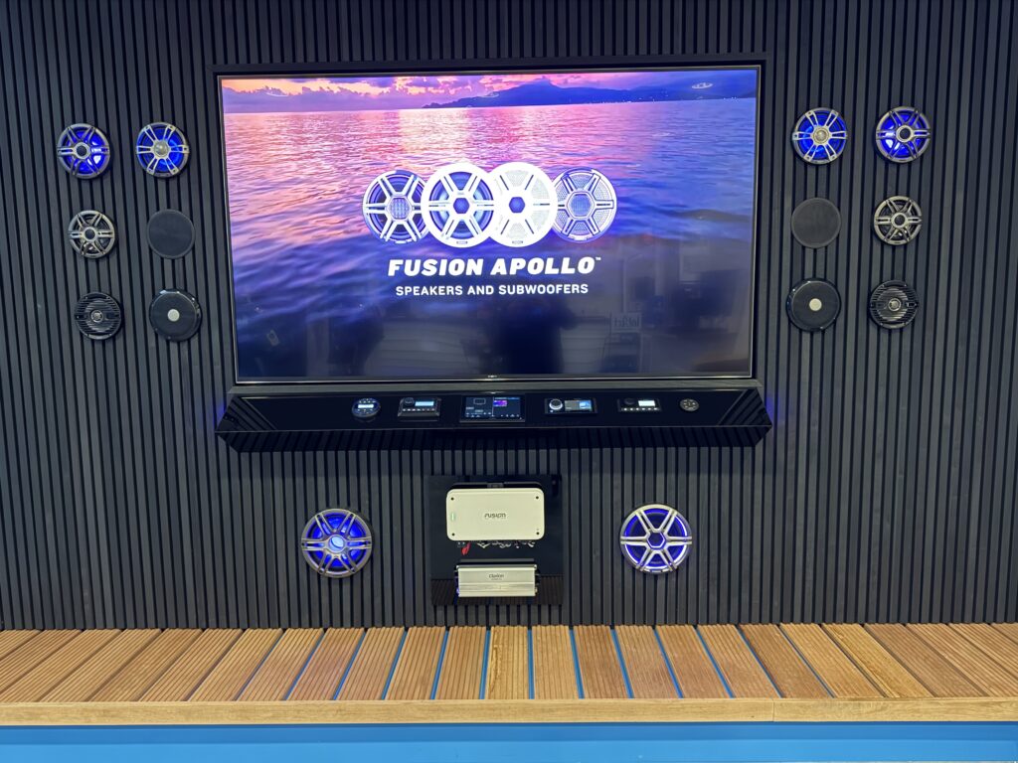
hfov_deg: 71.6
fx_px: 706
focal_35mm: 24
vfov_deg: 56.8
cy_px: 382
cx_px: 509
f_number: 1.78
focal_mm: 6.76
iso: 500
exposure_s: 1/60
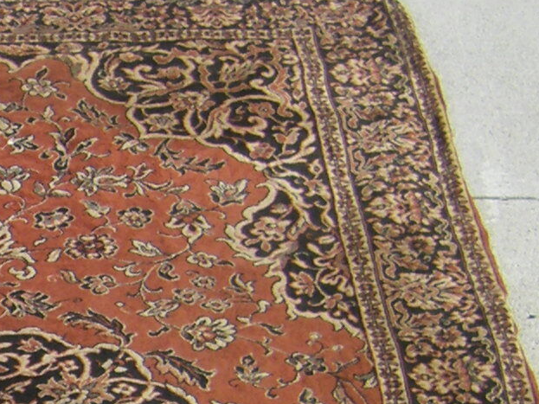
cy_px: 516
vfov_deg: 7.4
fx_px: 3098
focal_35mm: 199
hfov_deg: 9.7
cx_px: -179
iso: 64
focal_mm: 6.3
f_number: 7
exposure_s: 1/320
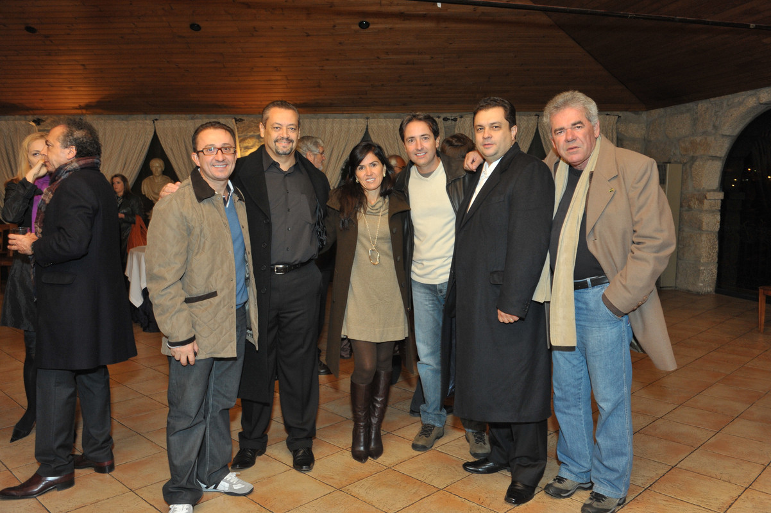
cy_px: 256
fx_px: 664
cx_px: 386
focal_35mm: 31
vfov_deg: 42.3
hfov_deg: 60.3
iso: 1600
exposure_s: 1/30
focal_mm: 31
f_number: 5.6
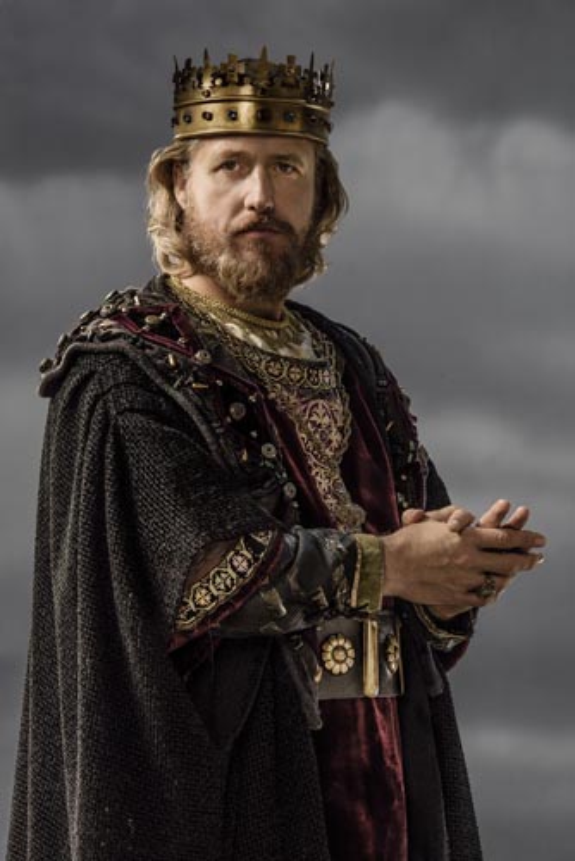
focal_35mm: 122
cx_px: 288
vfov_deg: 16.8
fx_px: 2919
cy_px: 430
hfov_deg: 11.3
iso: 200
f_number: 11
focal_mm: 122
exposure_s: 1/200
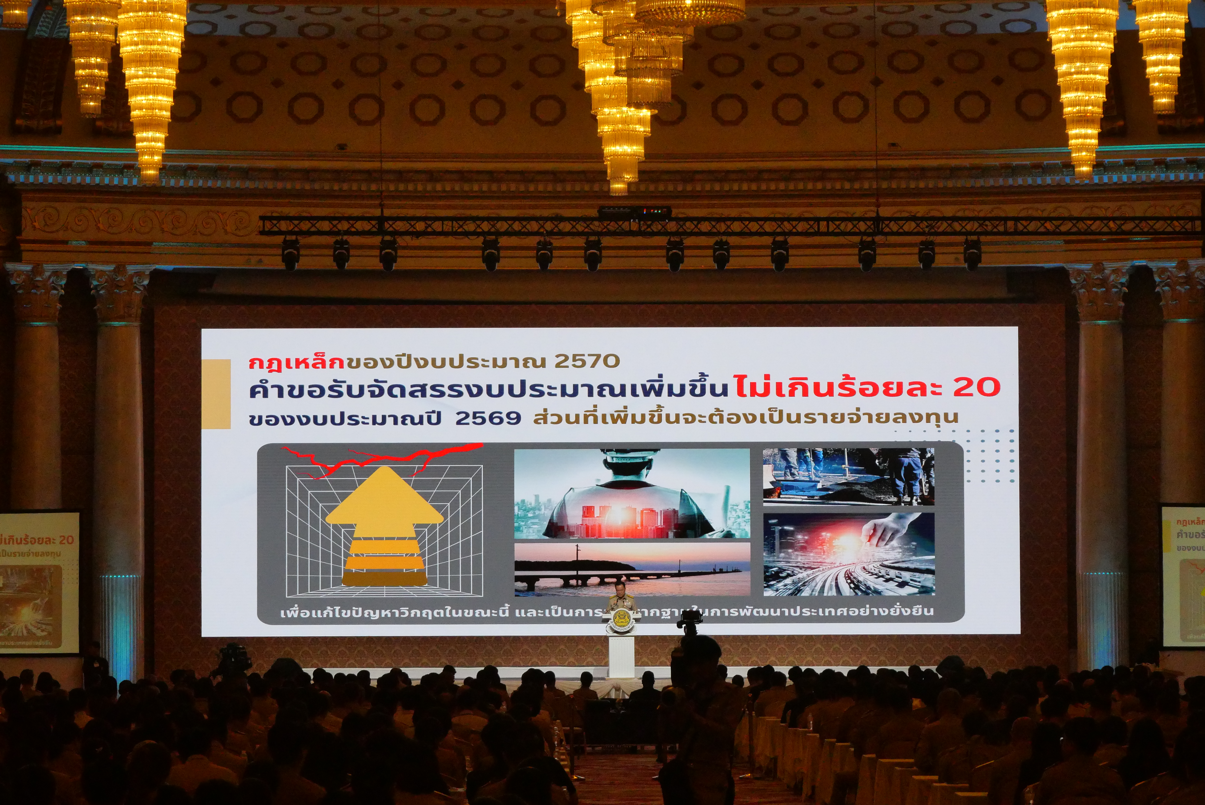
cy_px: 402
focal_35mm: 124
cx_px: 602
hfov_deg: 16.5
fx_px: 4153
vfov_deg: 11.1
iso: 4000
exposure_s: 1/640
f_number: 7.1
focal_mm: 60
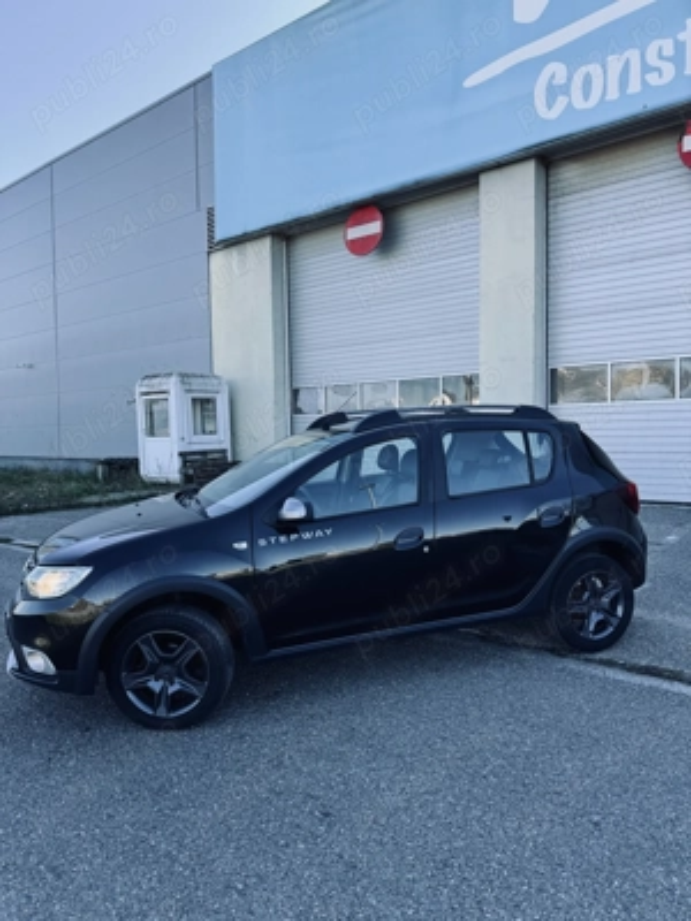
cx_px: 346
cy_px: 460
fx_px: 639
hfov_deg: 56.8
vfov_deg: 71.6
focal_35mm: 24
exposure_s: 1/912
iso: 80
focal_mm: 6.76
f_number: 1.78
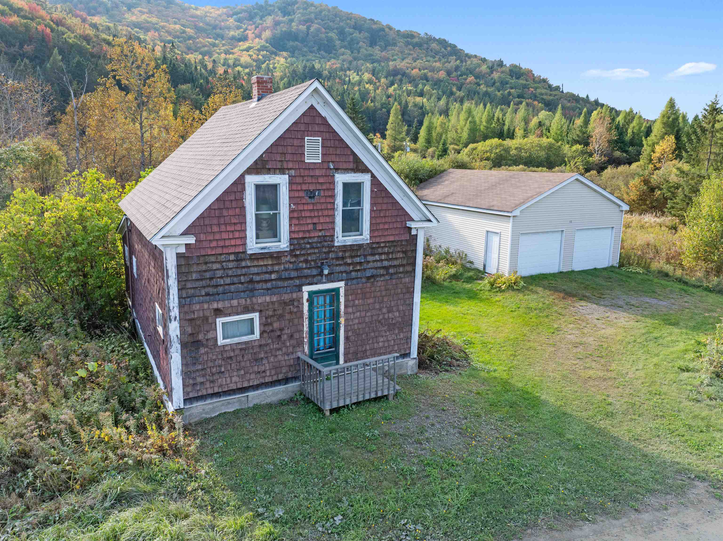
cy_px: 270
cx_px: 362
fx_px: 501
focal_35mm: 24
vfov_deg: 56.8
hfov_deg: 71.6
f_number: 2.8
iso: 150
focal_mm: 12.29
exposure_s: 1/1000
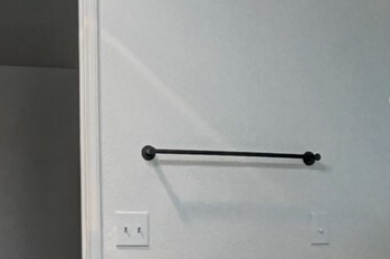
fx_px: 790
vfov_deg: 18.2
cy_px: 247
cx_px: 274
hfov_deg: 27.5
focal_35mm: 73
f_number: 11
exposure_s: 1/13
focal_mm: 10
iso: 3200
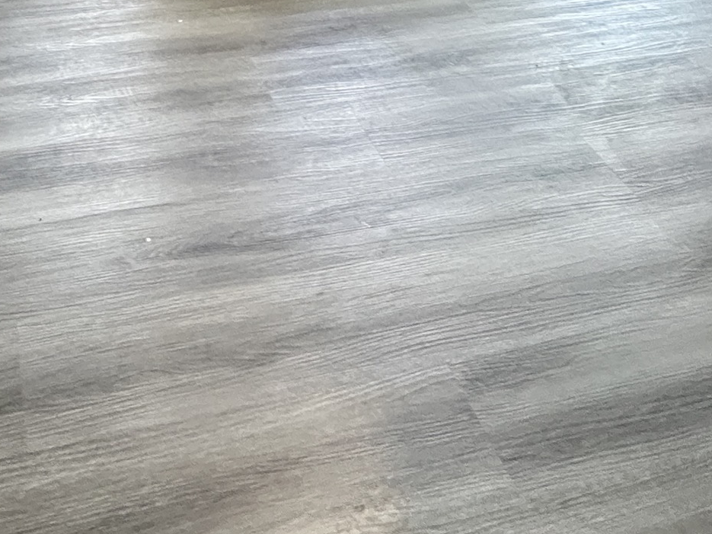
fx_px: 946
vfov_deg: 23.0
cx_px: 148
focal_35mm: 46
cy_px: -337
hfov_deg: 39.7
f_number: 2.2
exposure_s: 1/60
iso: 800
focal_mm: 2.22
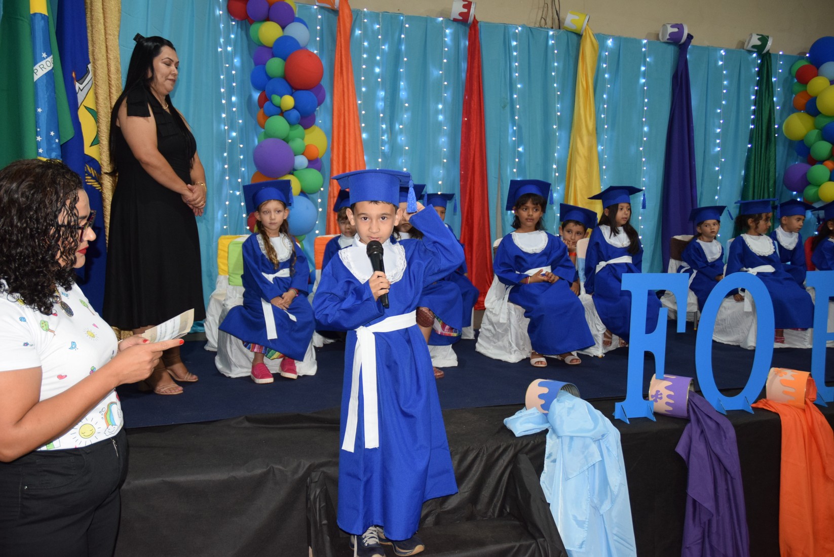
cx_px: 417
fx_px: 626
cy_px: 278
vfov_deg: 48.0
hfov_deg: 67.3
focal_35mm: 27
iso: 1250
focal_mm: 18
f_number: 3.5
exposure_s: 1/60
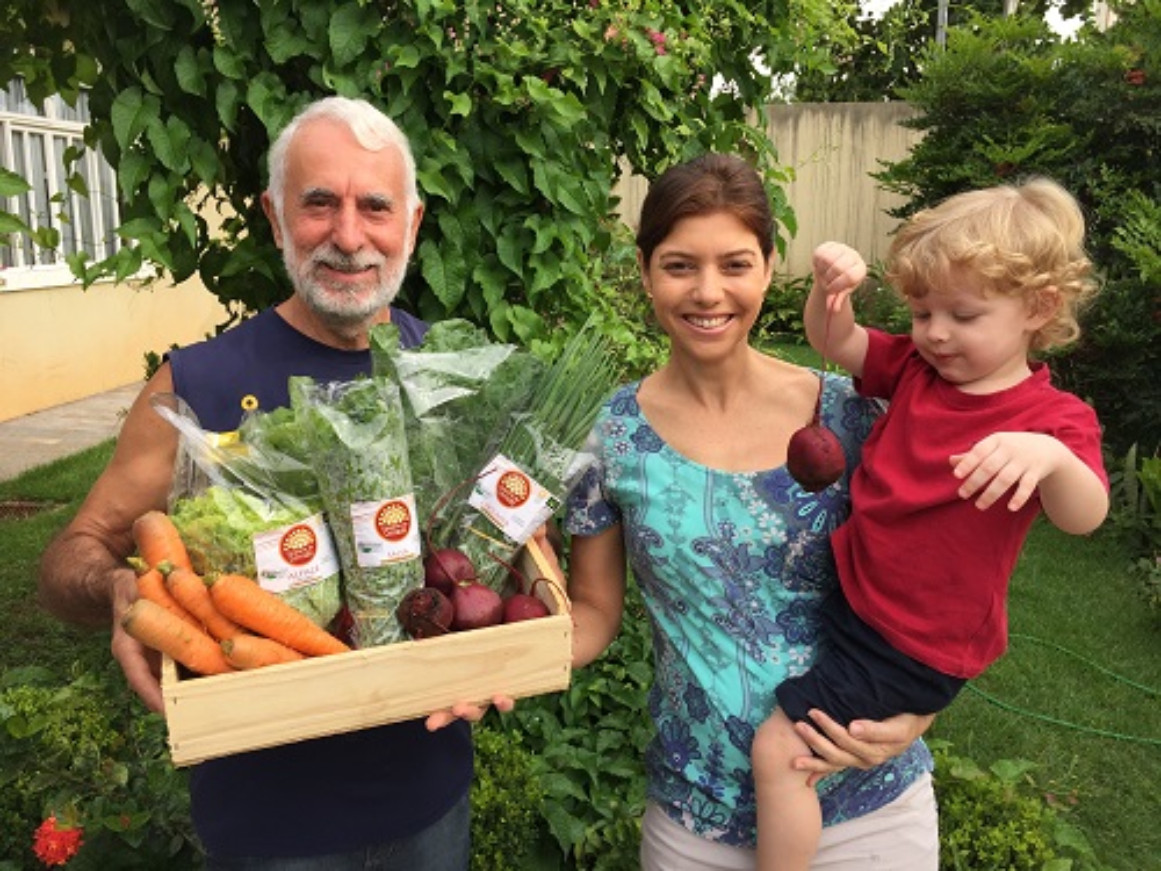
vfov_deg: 48.2
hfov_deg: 61.7
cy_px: 436
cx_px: 580
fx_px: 973
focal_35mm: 29
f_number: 2.2
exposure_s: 1/682
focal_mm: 4.15
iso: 32
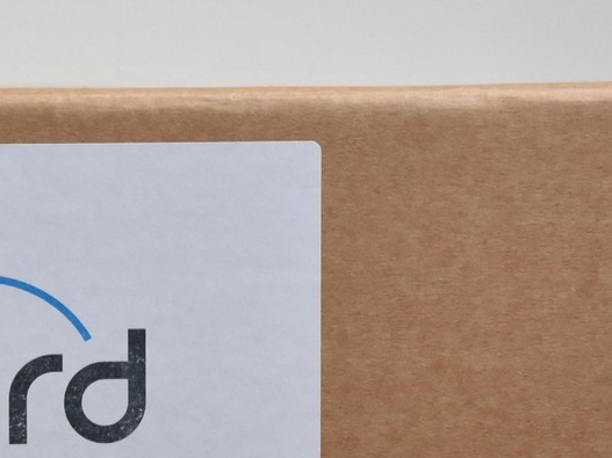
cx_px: -74
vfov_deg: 6.7
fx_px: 3918
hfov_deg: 8.8
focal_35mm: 222
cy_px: 499
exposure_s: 1/60
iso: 900
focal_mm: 45
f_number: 4.5
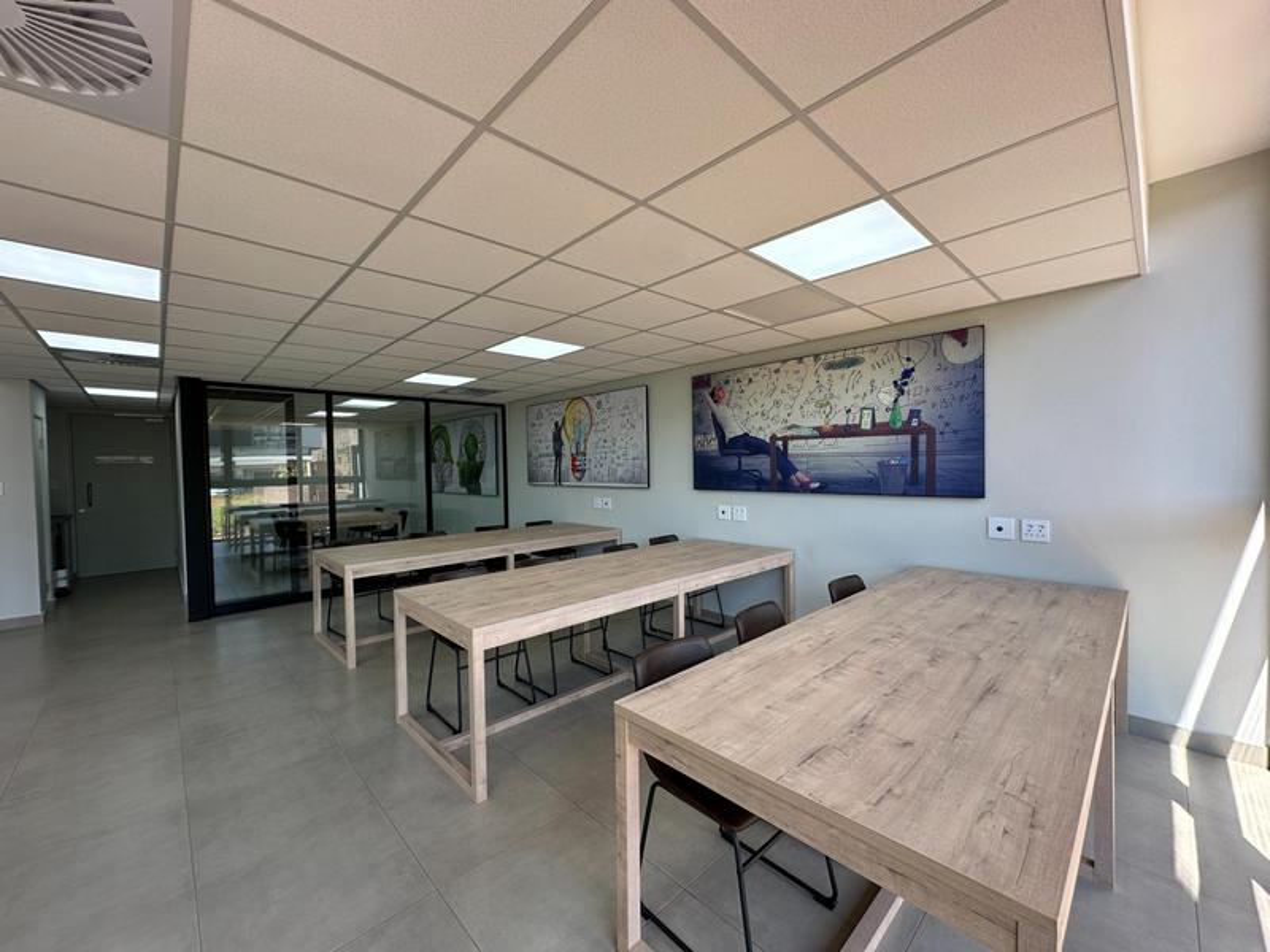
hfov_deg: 102.1
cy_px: 476
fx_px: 514
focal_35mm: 14
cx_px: 635
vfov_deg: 85.7
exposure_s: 1/108
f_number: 2.2
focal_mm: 2.22
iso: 40
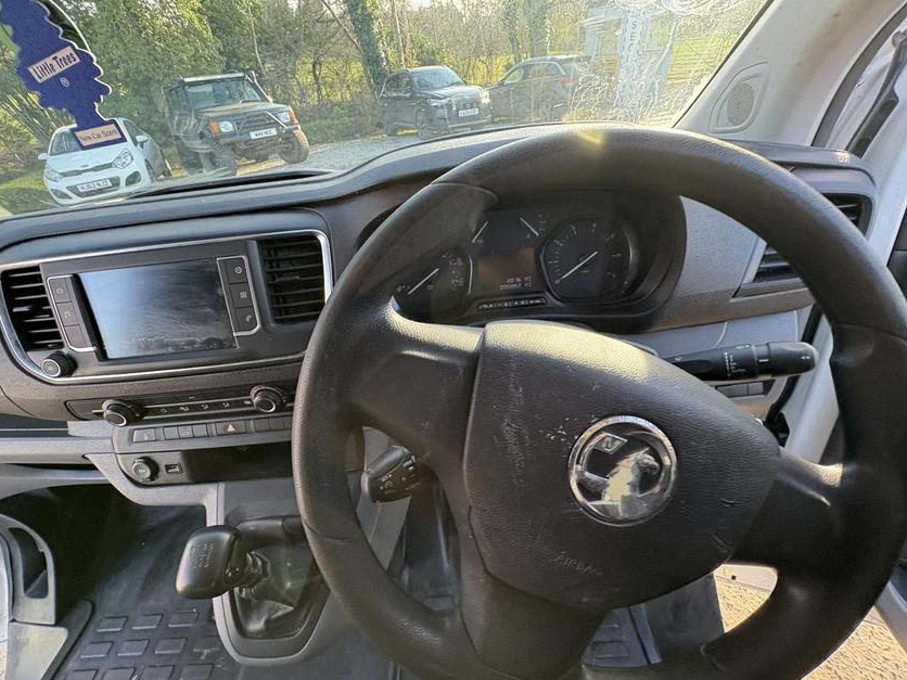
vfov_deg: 81.7
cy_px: 350
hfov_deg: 98.1
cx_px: 439
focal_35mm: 15
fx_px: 393
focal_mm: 2.22
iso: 200
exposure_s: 1/98
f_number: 2.2
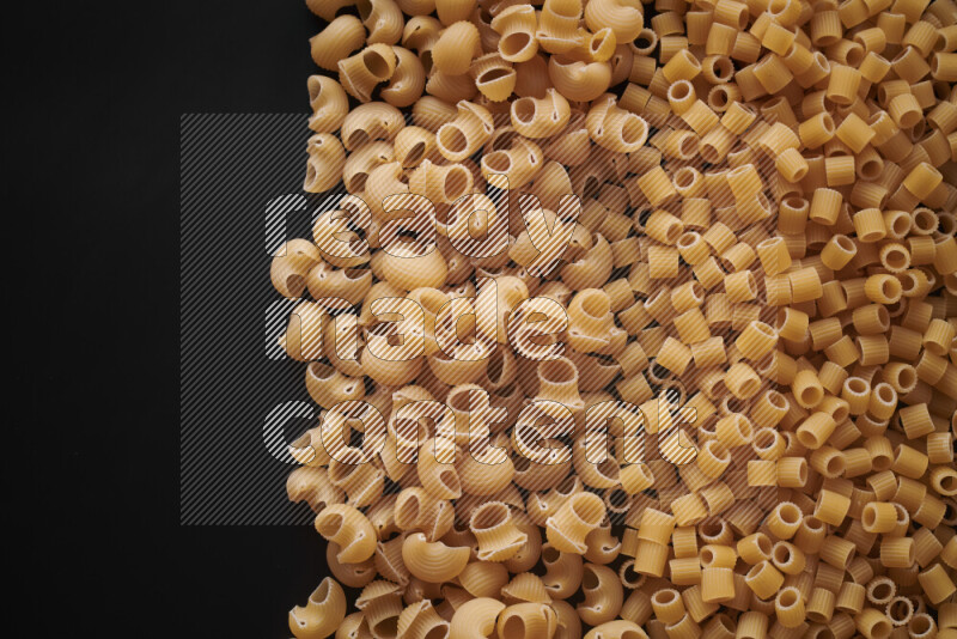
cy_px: 320
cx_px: 478
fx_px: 1330
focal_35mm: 50
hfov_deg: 39.6
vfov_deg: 27.0
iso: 160
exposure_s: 1/100
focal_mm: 50
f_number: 8
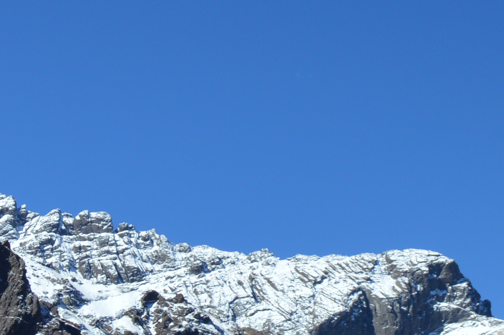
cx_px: -143
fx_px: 1553
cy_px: 469
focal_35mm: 111
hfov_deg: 17.4
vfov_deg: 11.9
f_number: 9
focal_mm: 18
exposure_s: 1/320
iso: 100
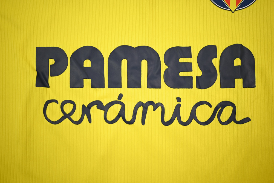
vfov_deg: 42.4
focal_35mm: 31
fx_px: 236
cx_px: 137
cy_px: 92
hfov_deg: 60.3
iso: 200
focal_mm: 31
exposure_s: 1/125
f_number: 4.8
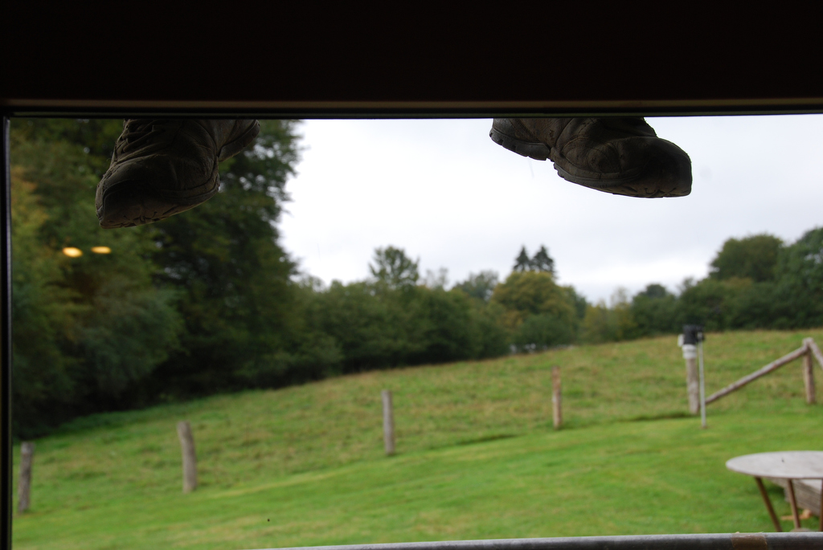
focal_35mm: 57
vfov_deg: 23.8
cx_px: 412
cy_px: 275
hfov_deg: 35.0
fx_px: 1304
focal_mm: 38
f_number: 9
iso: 200
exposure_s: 1/100
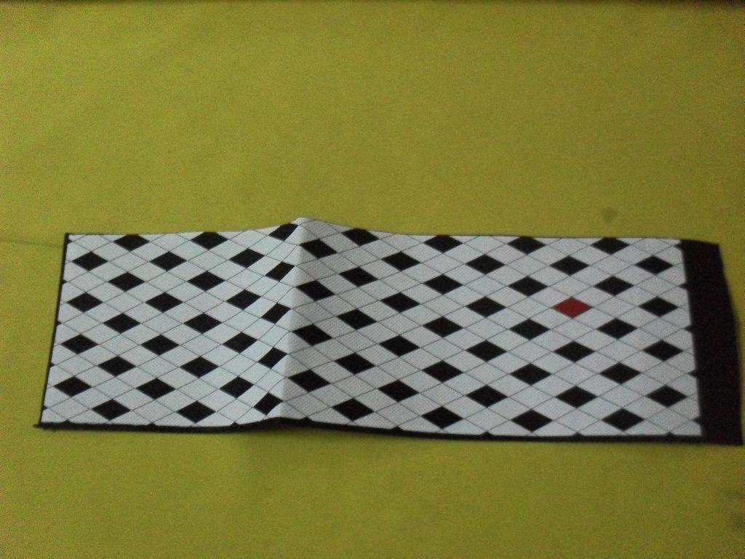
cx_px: 372
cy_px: 280
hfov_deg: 49.0
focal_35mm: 38
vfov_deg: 37.7
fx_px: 818
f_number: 2.8
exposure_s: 1/10
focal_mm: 6.3
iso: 400
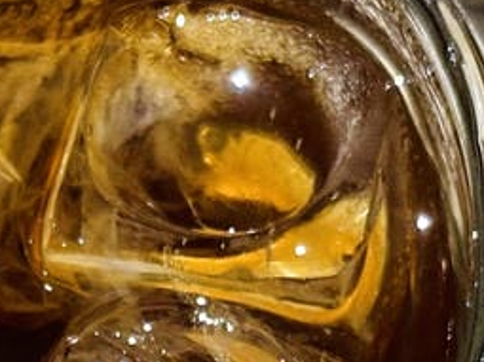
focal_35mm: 226
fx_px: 3158
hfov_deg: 8.7
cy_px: 493
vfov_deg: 6.5
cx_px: 108
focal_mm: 6.86
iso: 160
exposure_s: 1/60
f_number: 1.78
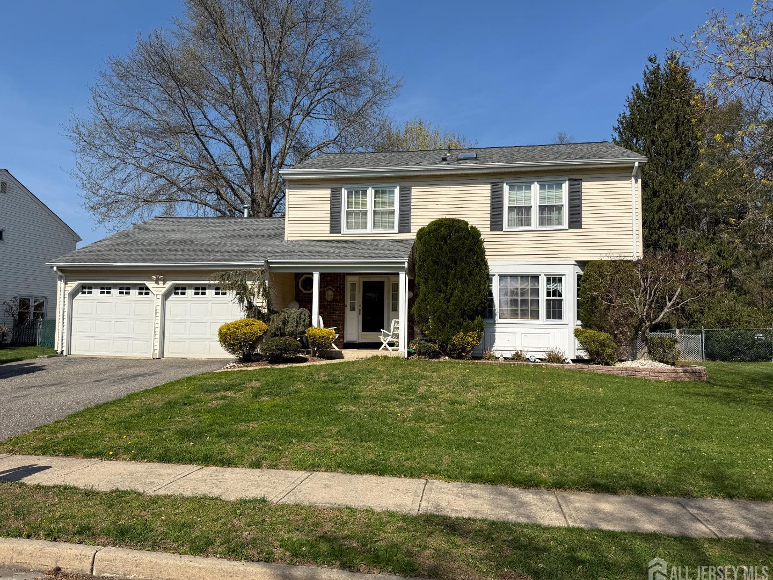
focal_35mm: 25
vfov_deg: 54.9
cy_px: 295
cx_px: 378
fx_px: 558
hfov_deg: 69.4
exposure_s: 1/6711
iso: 80
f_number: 1.78
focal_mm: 6.76
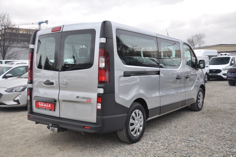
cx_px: 118
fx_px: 246
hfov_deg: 51.3
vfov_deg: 35.4
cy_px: 78
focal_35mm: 38
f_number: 6.3
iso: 400
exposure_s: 1/160
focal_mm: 25
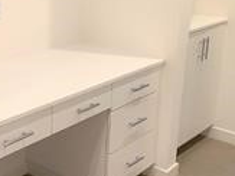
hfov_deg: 29.5
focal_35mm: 65
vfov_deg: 22.5
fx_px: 441
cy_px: 71
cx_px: 70
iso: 125
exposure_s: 1/60
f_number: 2.4
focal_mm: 3.3
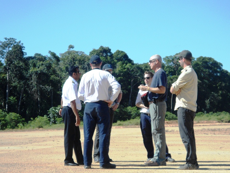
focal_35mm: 105
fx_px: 698
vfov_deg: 14.1
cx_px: 115
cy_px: 86
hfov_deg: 18.7
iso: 80
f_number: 5.9
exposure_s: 1/250
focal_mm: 18.8
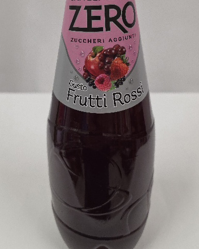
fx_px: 272
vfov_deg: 47.5
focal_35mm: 37
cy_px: 66
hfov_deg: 40.1
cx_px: 97
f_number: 1.7
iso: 400
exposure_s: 1/101
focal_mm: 6.3
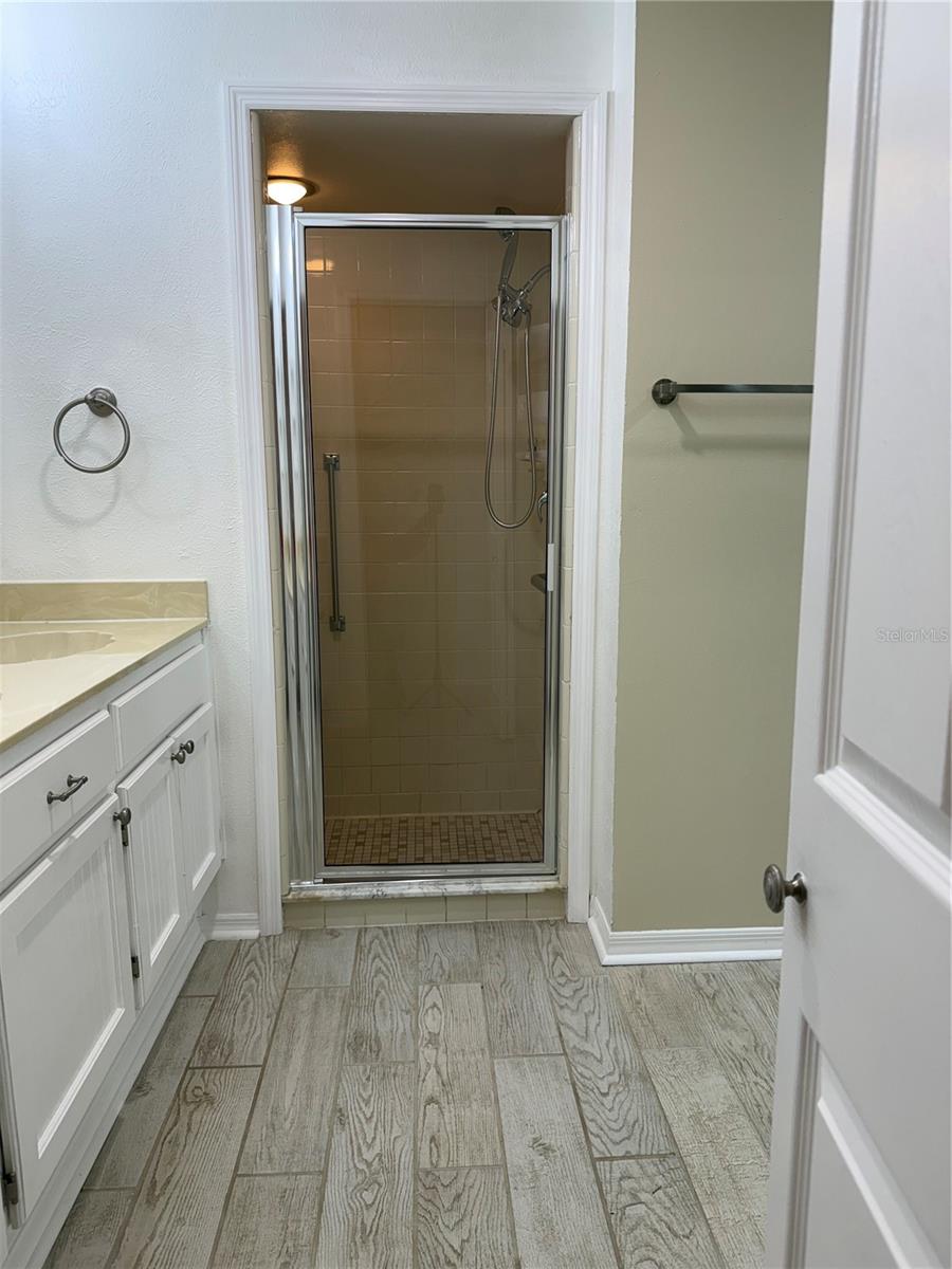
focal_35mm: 24
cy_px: 634
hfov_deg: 56.8
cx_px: 476
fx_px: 880
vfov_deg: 71.6
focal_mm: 6.76
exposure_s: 1/121
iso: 50
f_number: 1.78
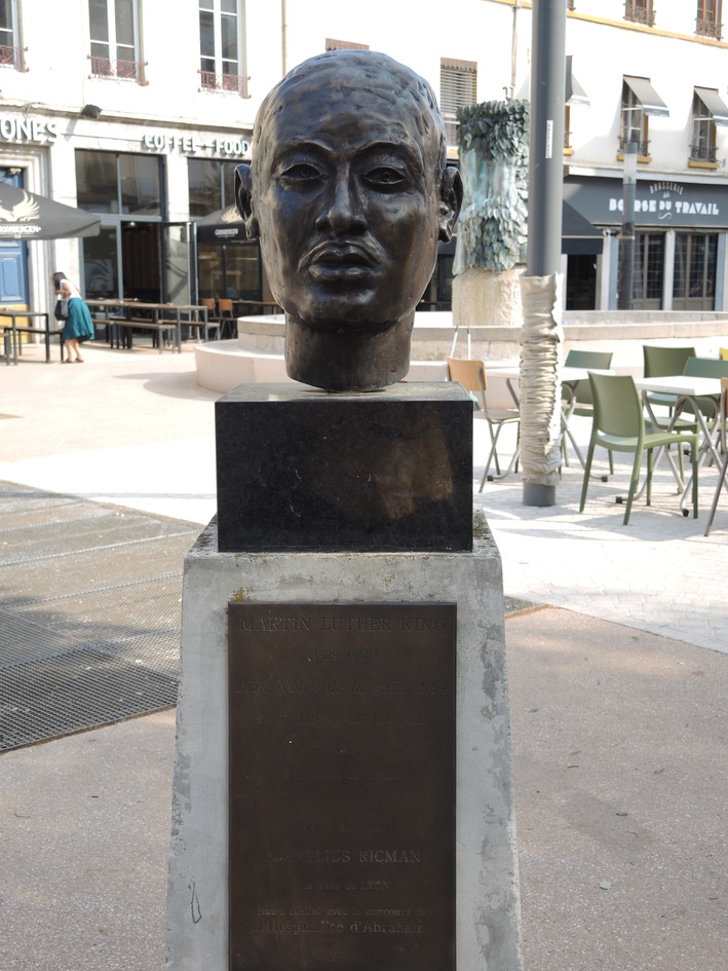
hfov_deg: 31.5
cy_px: 486
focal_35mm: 46
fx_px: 1290
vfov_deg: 41.2
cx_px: 364
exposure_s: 1/400
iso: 80
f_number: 2.5
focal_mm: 9.9
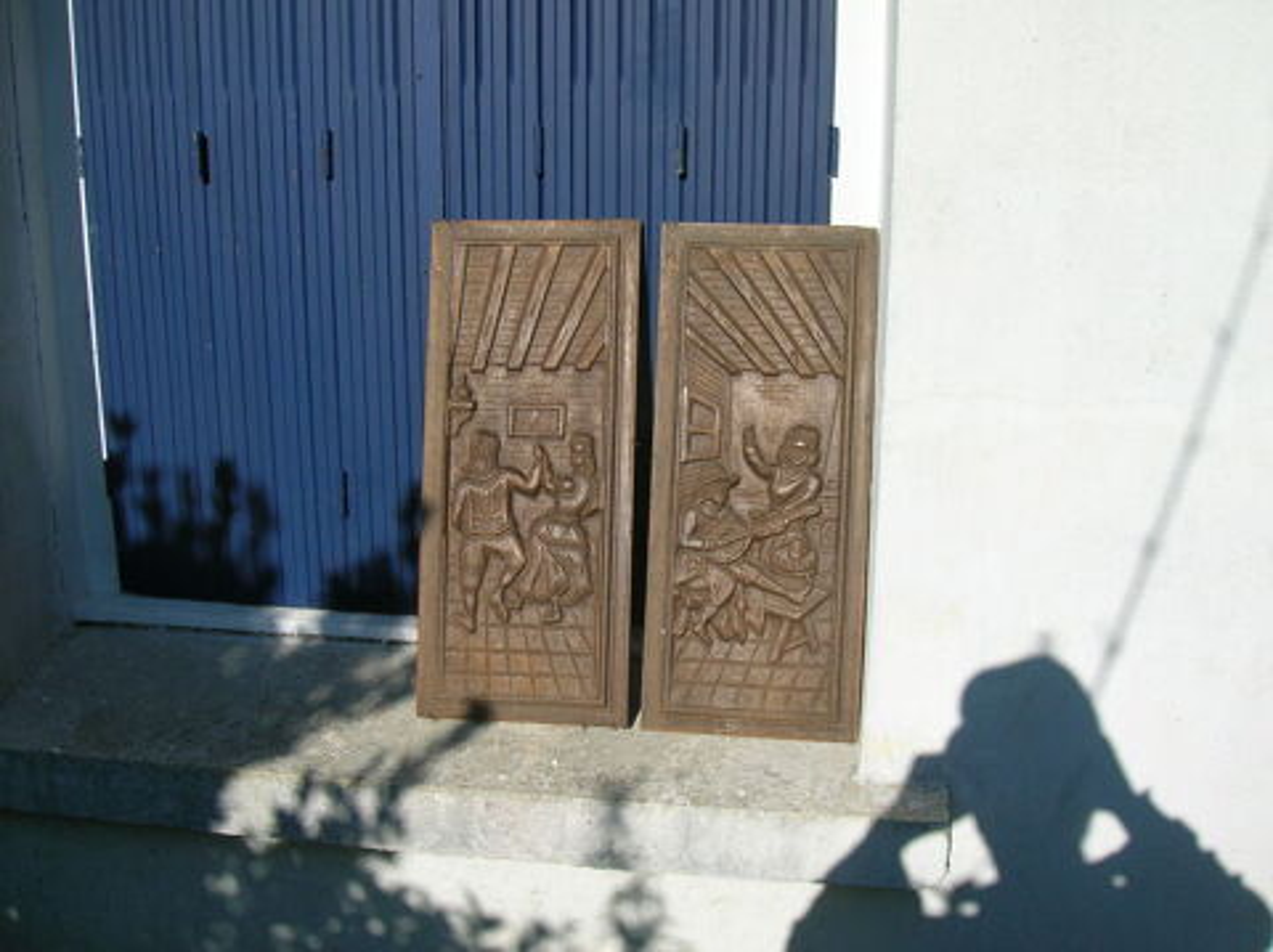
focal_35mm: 34
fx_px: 1249
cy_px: 476
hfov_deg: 54.0
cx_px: 636
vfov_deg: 41.7
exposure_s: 1/653
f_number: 4.9
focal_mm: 5.7
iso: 50
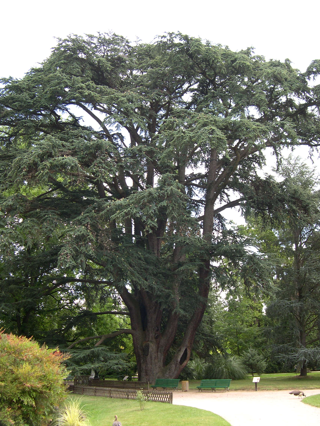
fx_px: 468
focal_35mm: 38
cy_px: 213
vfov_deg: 49.0
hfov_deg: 37.7
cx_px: 160
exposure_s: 1/260
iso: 100
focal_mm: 8
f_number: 2.8
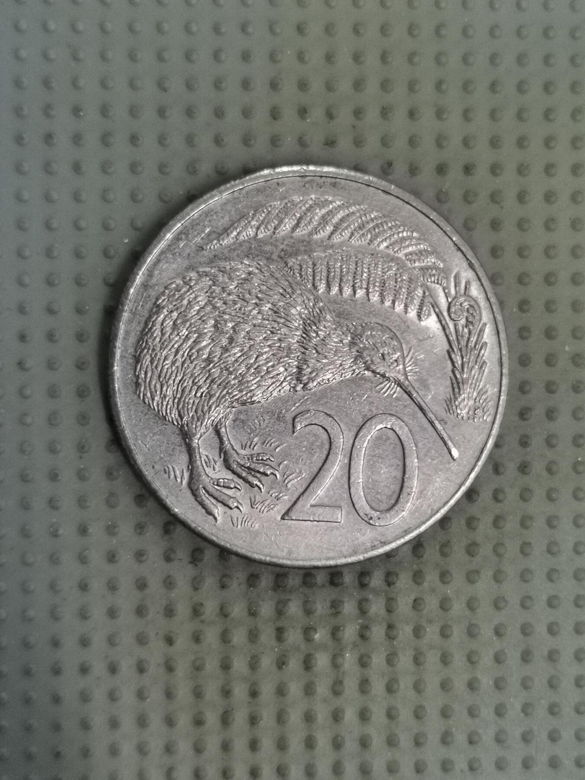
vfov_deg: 36.8
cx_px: 292
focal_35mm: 52
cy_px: 390
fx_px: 1172
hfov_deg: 28.0
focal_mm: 4.75
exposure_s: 1/36
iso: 320
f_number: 1.8
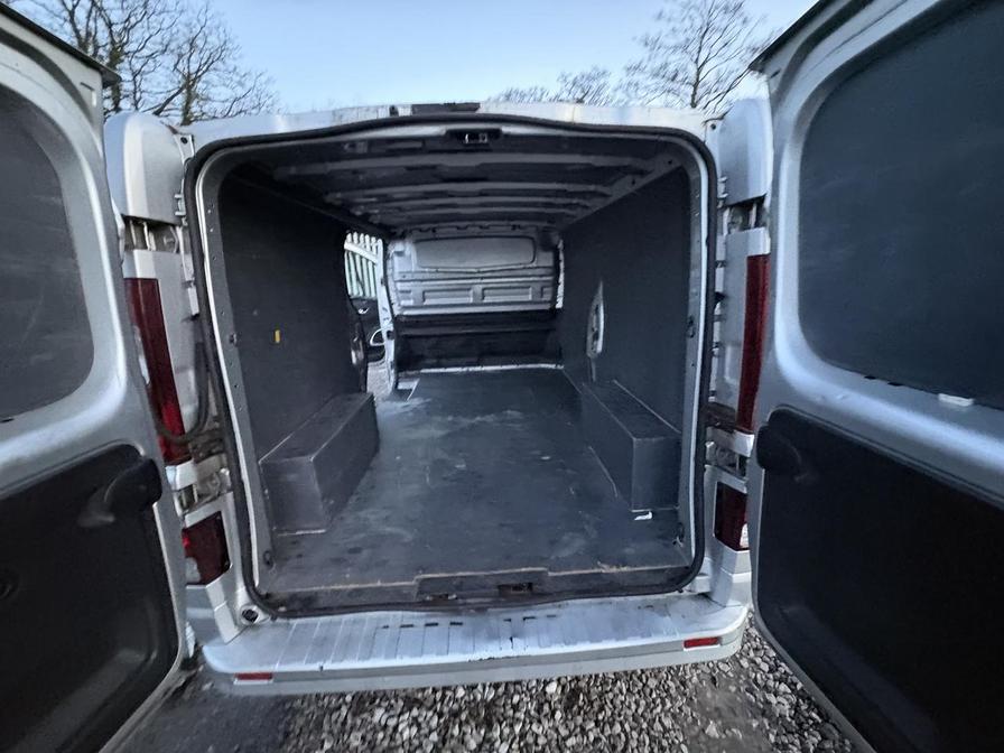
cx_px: 502
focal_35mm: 14
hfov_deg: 102.1
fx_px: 406
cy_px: 376
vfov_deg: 85.7
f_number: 2.2
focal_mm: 2.22
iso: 1600
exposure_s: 1/30
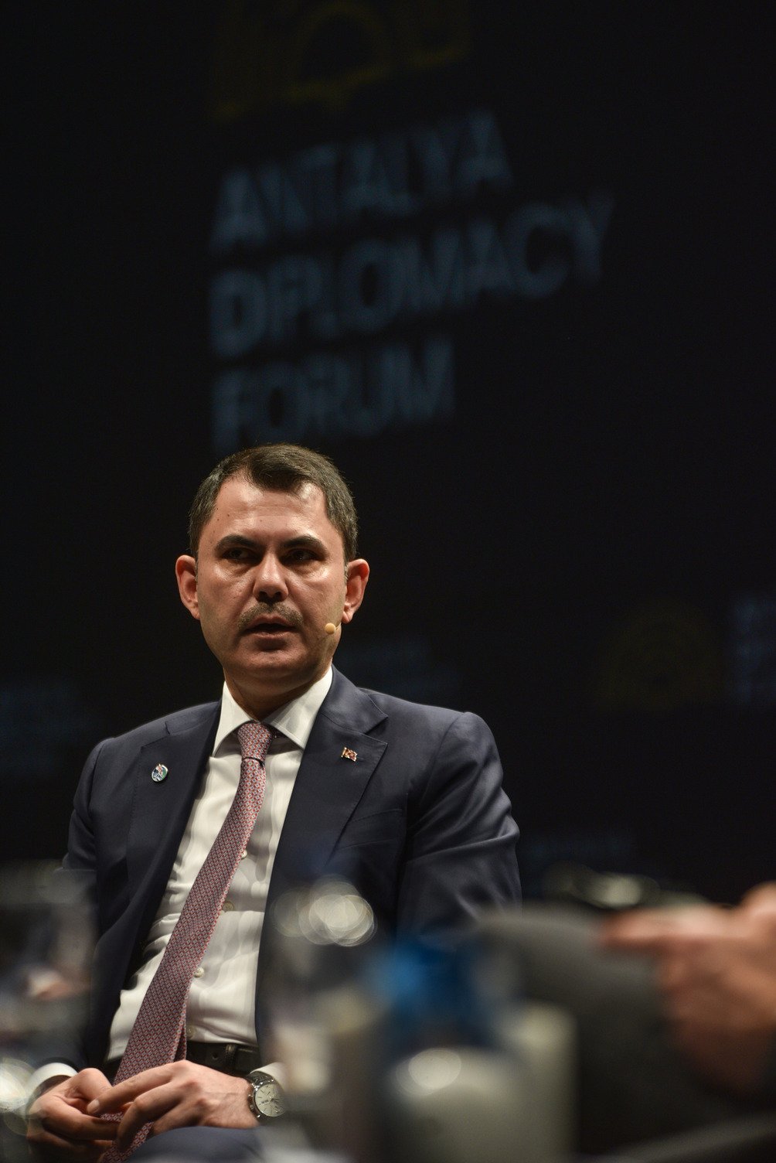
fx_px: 4845
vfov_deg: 13.7
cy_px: 582
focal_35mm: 150
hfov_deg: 9.2
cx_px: 388
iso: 640
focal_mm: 150
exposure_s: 1/640
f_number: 2.8
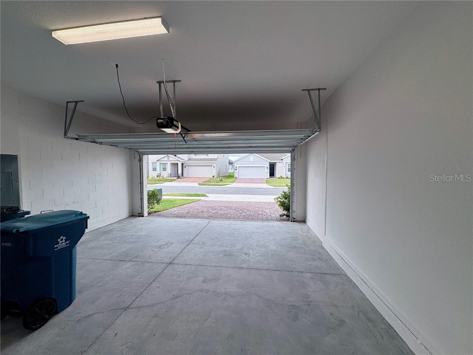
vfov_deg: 85.7
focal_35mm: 14
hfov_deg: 102.1
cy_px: 178
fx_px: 191
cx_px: 236
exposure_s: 1/932
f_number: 2.2
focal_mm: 2.22
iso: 40
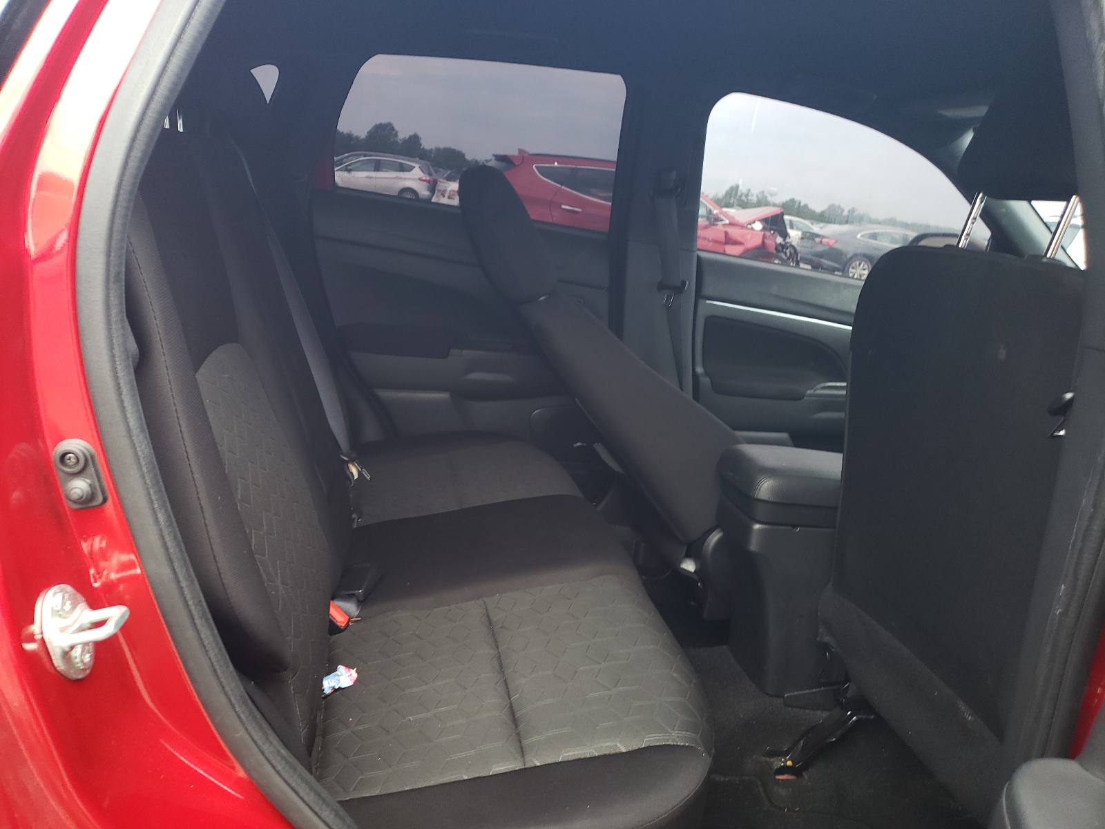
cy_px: 414
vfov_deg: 53.1
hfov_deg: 67.3
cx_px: 552
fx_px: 830
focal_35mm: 26
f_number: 1.5
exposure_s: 1/120
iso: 80
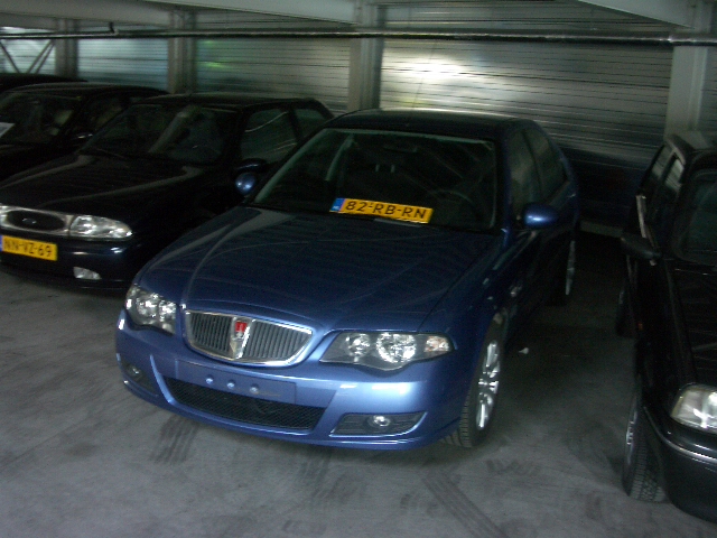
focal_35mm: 41
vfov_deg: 35.1
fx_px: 849
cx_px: 358
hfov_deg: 45.8
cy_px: 269
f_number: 2.8
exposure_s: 1/8
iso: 100
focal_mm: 6.8
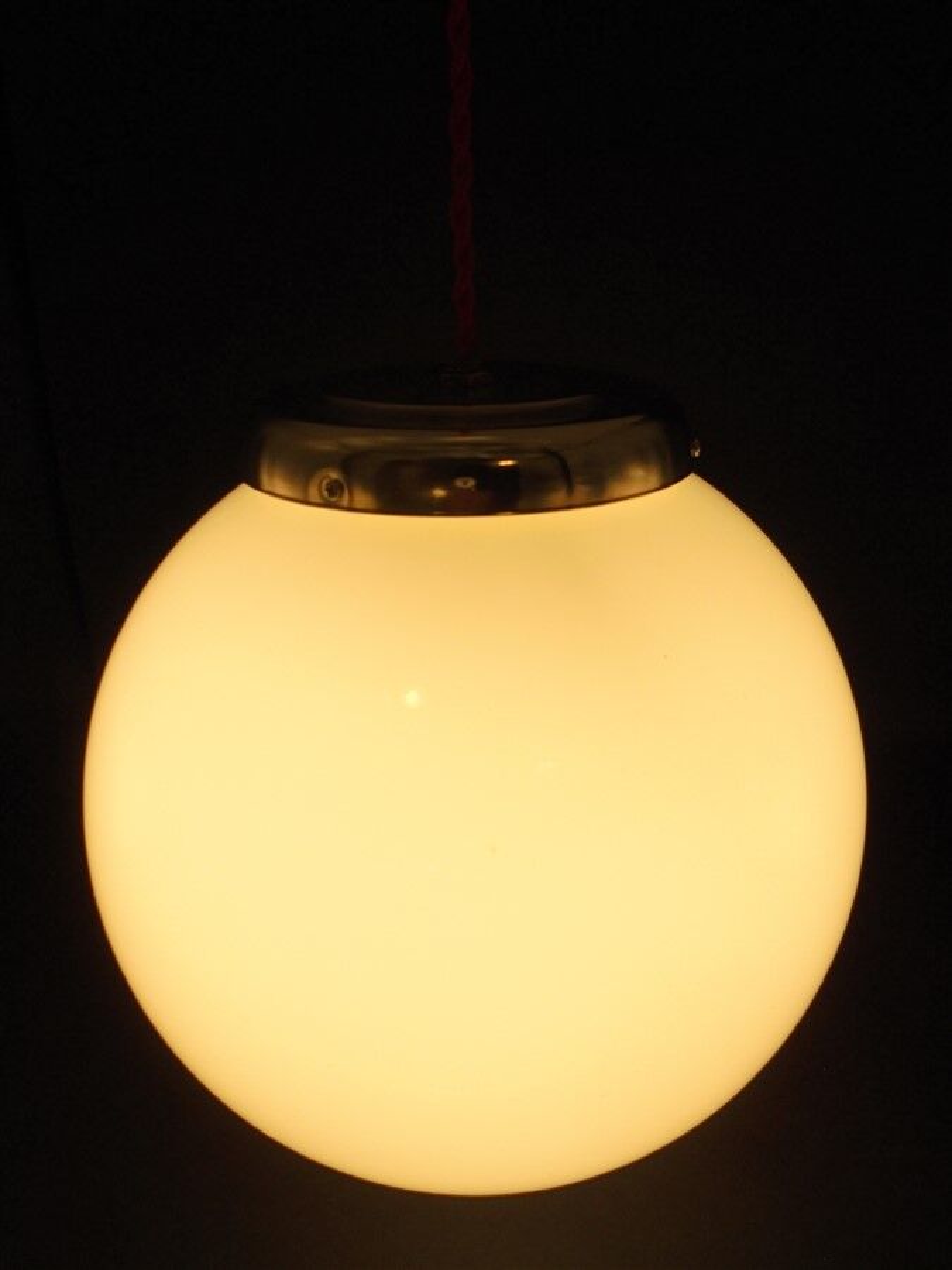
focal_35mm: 29
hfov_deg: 48.2
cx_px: 476
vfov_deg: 61.7
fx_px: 1063
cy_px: 635
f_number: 3.7
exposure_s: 1/100
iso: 100
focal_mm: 5.3
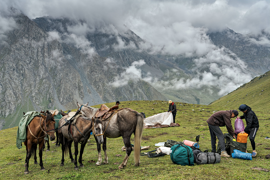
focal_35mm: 39
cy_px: 90
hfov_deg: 49.6
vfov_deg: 34.2
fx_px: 292
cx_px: 135
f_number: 7.1
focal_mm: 39
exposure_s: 1/125
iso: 100
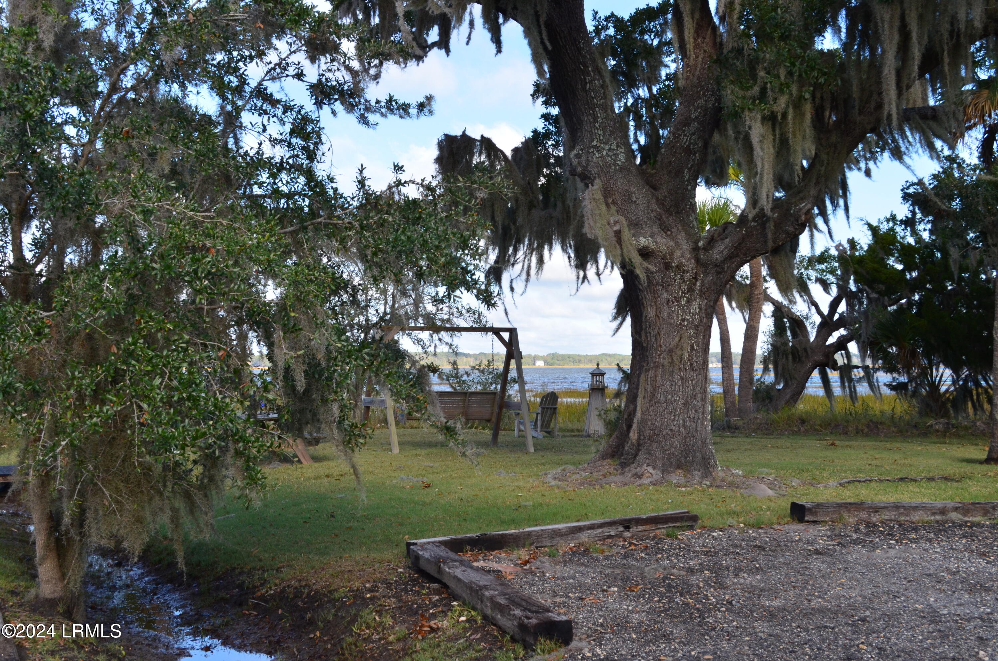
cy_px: 330
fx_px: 1162
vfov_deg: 31.8
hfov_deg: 46.5
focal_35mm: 42
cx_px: 499
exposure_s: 1/250
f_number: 10
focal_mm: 28
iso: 400
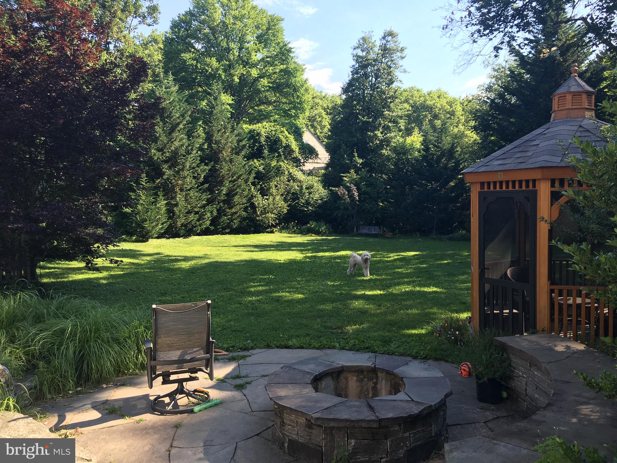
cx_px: 308
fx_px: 517
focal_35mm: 29
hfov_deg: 61.7
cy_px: 232
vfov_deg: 48.2
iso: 25
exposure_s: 1/278
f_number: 2.2
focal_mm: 4.15
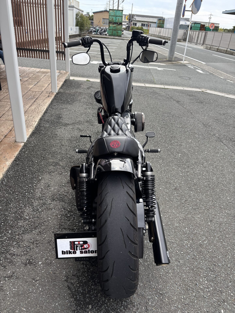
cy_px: 156
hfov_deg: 53.1
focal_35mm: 26
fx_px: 235
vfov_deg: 67.3
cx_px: 118
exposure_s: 1/763
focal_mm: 5.96
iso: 50
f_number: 1.6
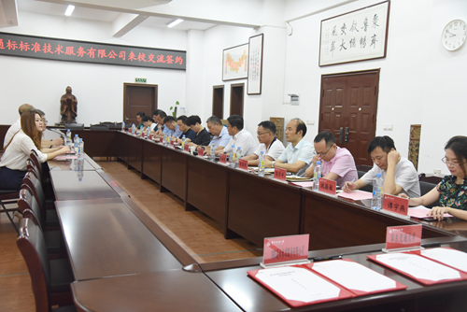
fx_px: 454
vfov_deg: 37.9
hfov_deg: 54.4
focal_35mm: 35
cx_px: 234
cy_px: 156
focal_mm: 35
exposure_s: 1/100
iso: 3200
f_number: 4
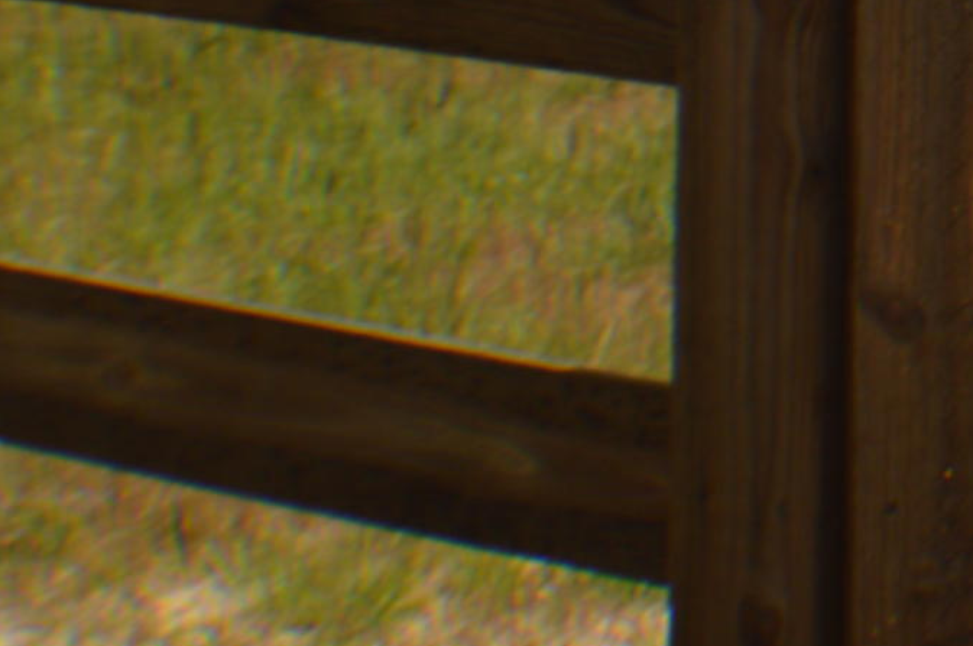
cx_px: 1703
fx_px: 5777
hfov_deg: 9.2
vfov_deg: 6.3
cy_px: -273
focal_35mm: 214
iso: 100
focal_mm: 32
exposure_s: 1/200
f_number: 9
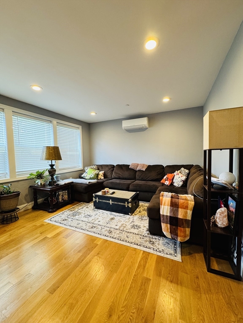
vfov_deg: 102.1
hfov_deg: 85.7
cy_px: 162
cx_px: 122
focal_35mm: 14
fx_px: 131
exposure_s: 1/60
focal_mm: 2.22
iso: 200
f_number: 2.2
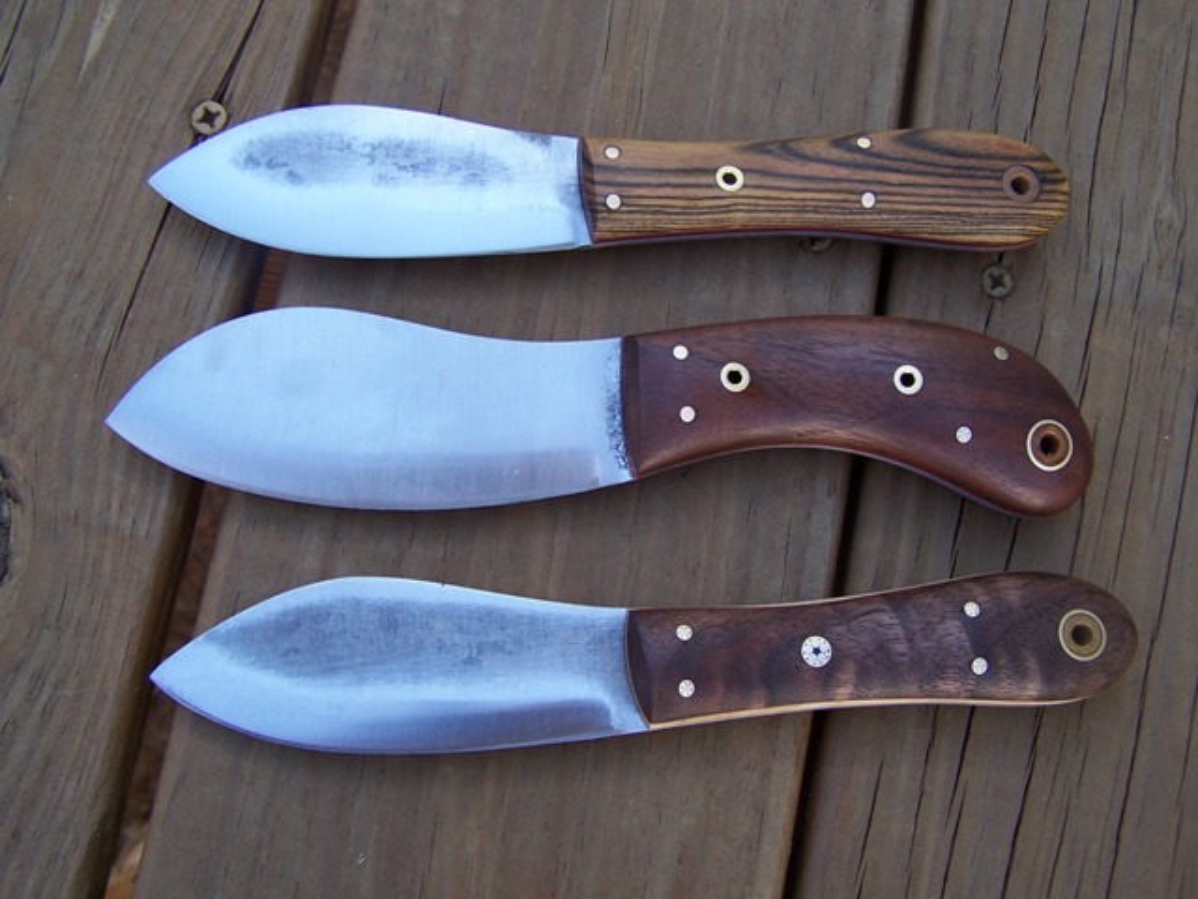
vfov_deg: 37.7
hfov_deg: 49.0
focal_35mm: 38
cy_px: 450
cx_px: 599
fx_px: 1315
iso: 80
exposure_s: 1/125
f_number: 2.8
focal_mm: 6.3
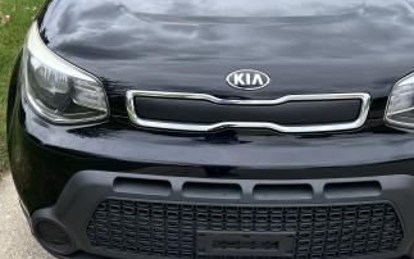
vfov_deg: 29.4
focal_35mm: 43
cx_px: 204
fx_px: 485
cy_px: 63
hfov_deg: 46.2
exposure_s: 1/1326
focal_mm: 5.7
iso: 50
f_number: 1.5
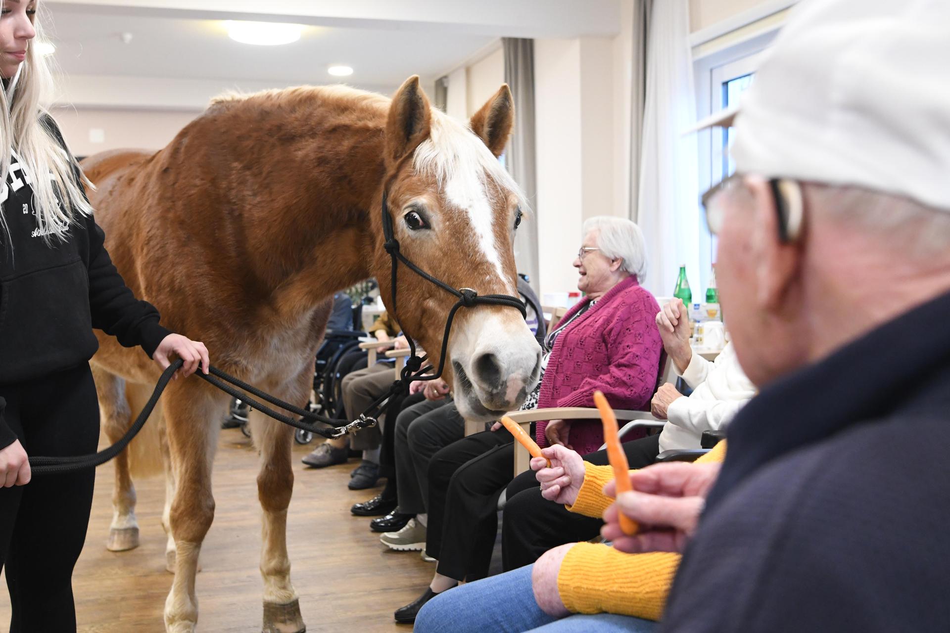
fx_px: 950
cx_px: 475
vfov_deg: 36.9
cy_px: 316
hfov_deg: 53.1
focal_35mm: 36
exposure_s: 1/100
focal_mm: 24
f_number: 3.5
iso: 2500
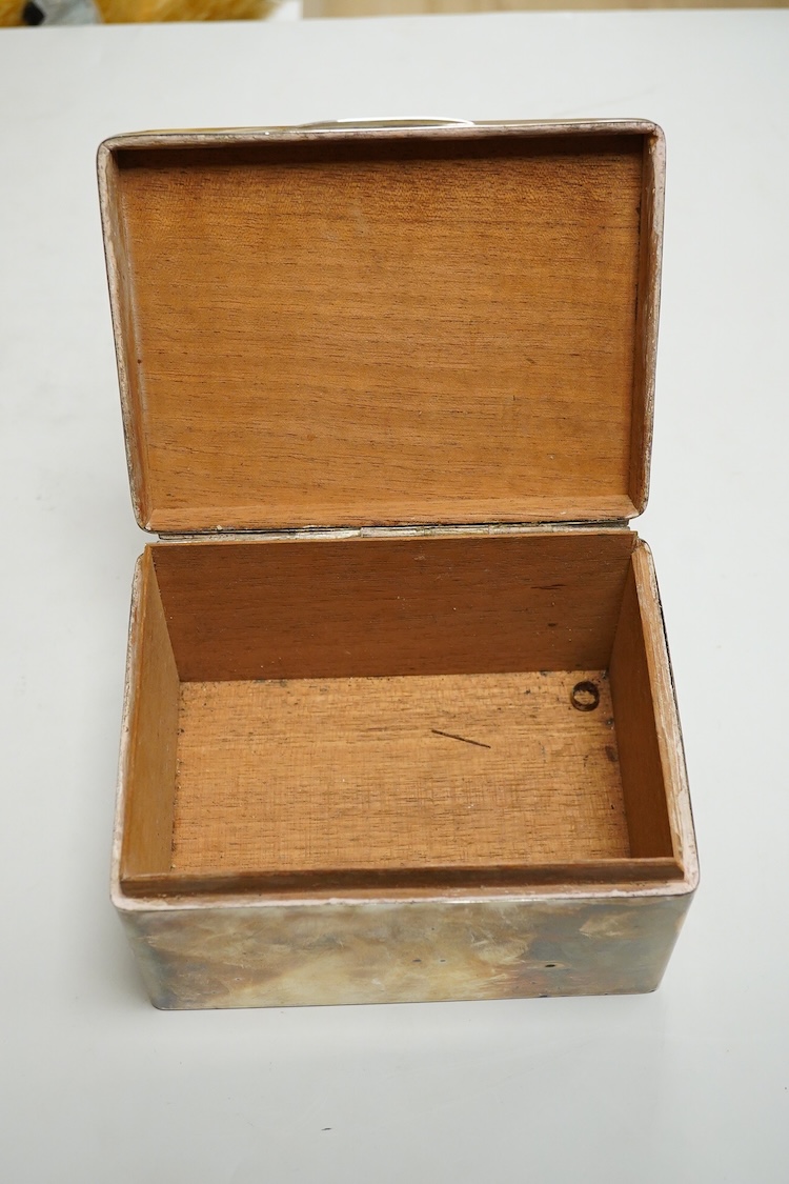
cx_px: 394
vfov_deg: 43.6
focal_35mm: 45
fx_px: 1479
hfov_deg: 29.9
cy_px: 592
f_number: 9
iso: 2500
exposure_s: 1/200
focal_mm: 30
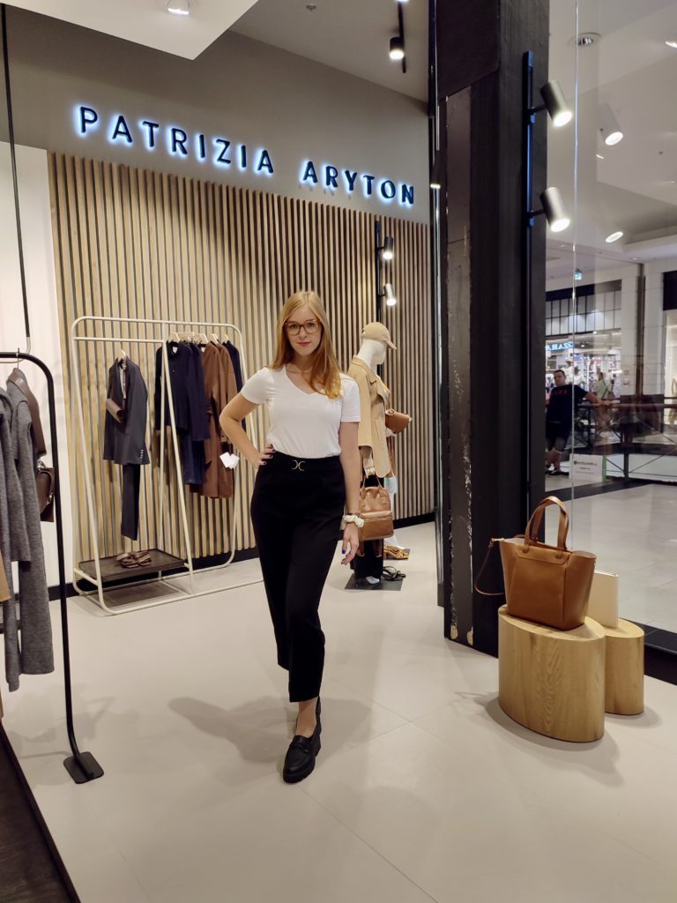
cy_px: 452
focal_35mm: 25
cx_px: 338
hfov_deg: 54.9
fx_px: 652
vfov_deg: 69.4
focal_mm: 6.04
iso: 99
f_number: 1.9
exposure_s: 1/33
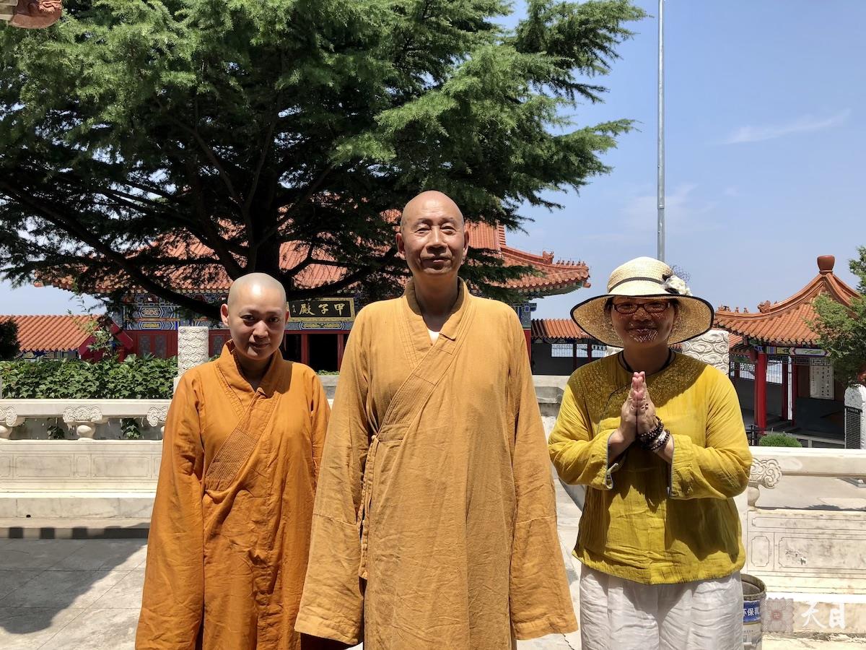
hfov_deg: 63.4
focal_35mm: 28
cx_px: 433
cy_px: 325
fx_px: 700
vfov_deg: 49.7
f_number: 1.8
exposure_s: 1/1372
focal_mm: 3.99
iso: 20
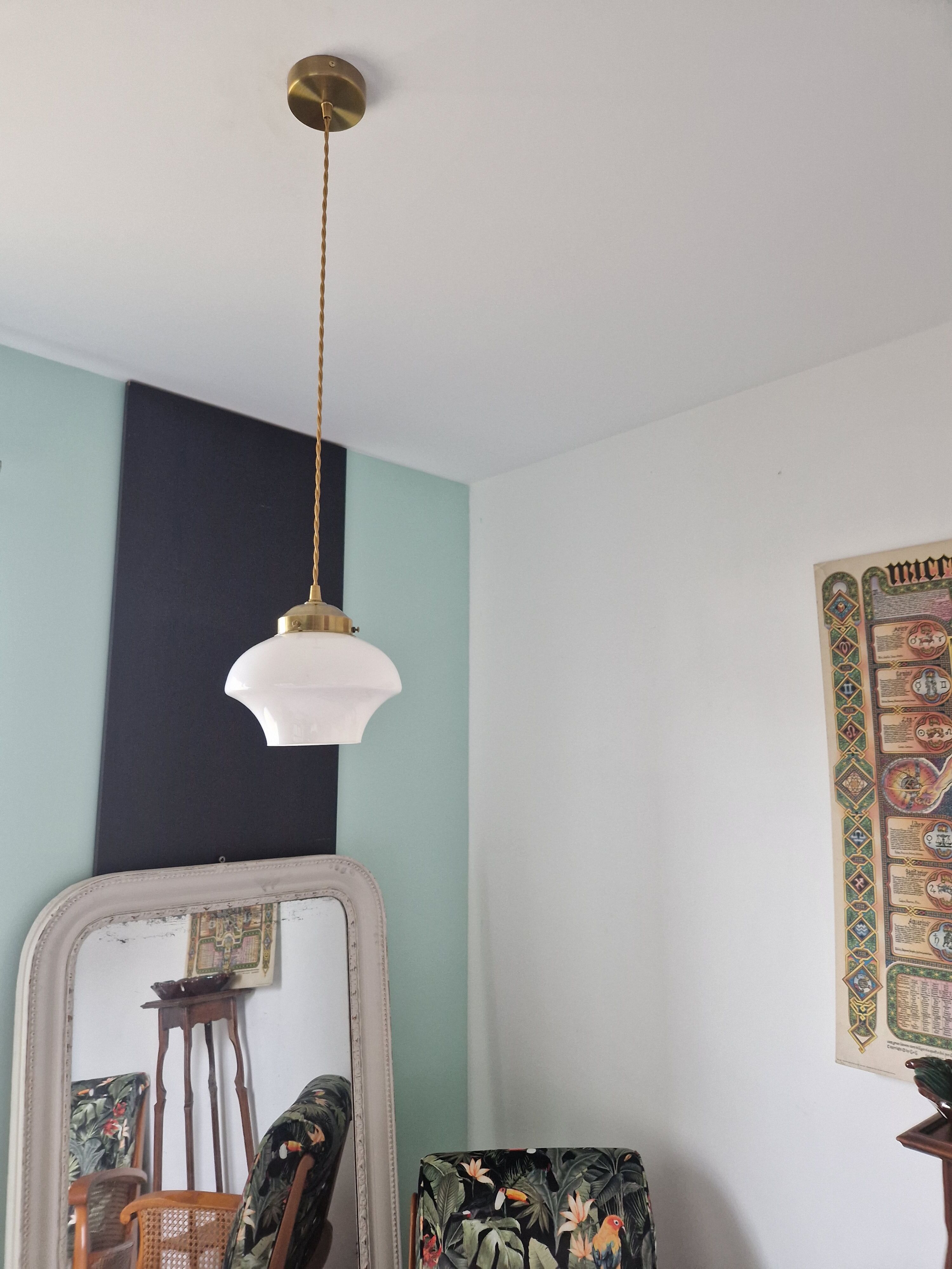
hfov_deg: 58.9
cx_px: 476
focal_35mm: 23
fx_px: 843
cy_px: 634
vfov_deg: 73.9
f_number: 1.8
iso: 500
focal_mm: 5.4
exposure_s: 1/100
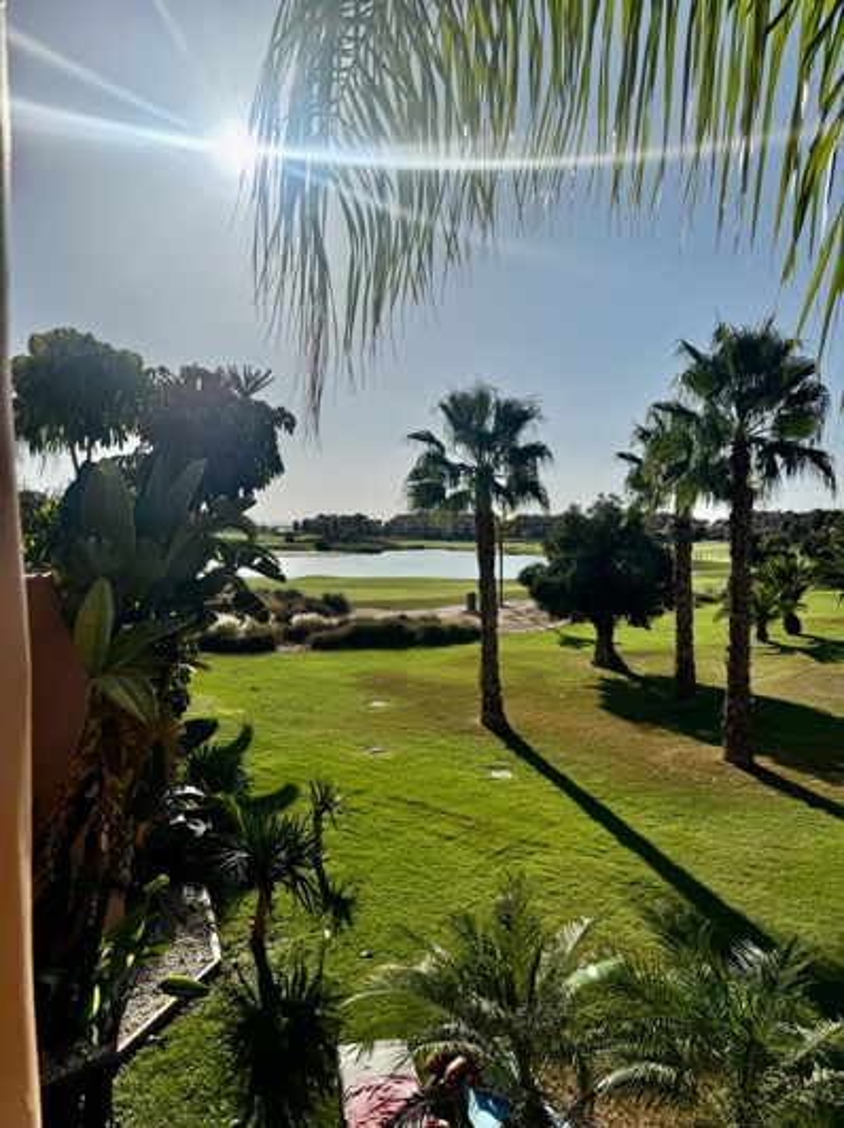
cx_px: 422
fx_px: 781
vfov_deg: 71.6
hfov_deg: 56.7
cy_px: 564
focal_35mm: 24
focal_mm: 6.76
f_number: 1.78
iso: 64
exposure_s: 1/12346
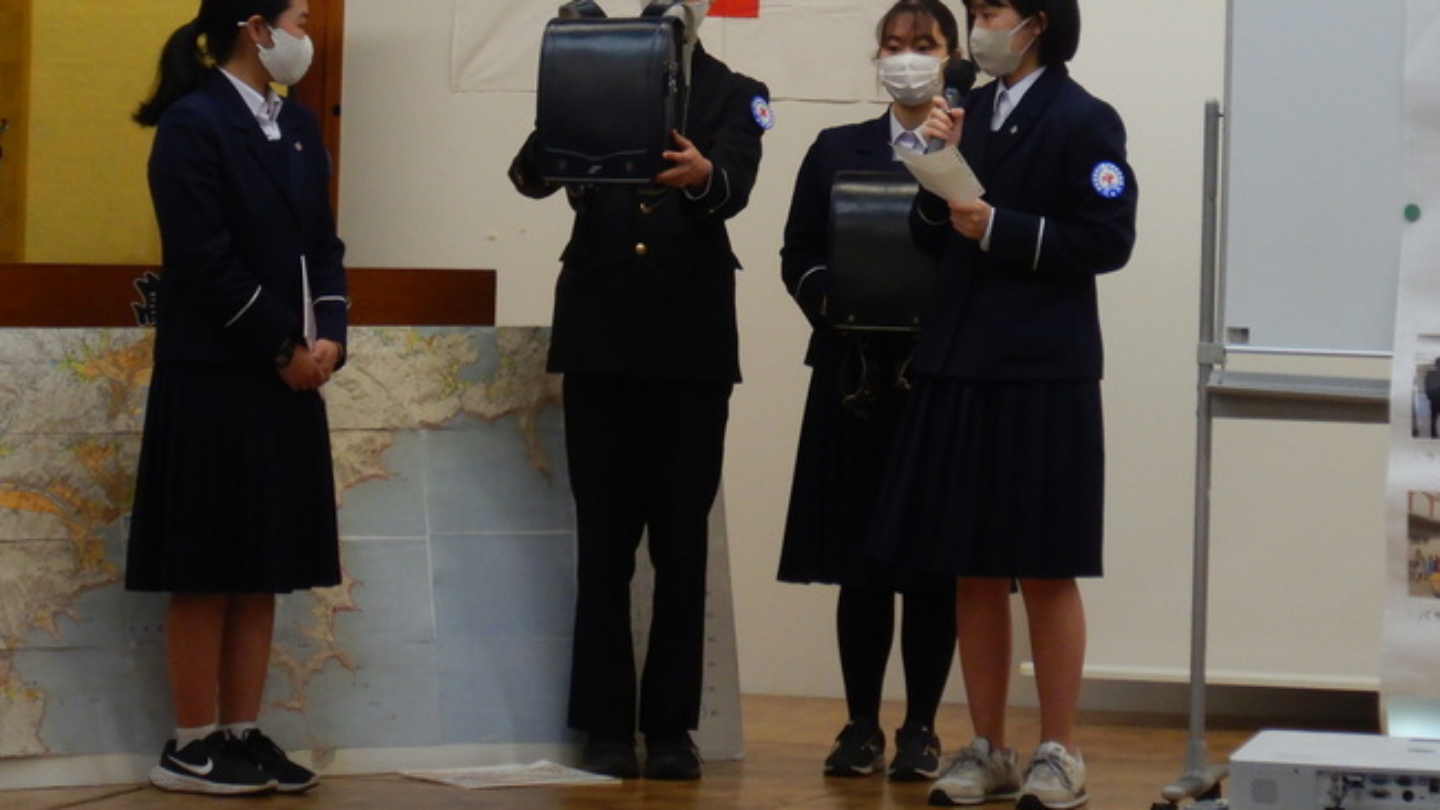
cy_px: 29
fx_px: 6339
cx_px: 919
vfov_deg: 7.3
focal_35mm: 166
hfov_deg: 12.9
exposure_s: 1/60
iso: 280
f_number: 4.7
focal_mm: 16.6
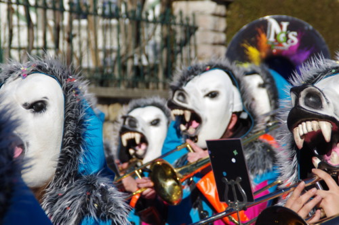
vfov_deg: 7.7
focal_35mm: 177
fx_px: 1663
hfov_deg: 11.6
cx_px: 170
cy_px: 112
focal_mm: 118
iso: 100
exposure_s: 1/400
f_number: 8
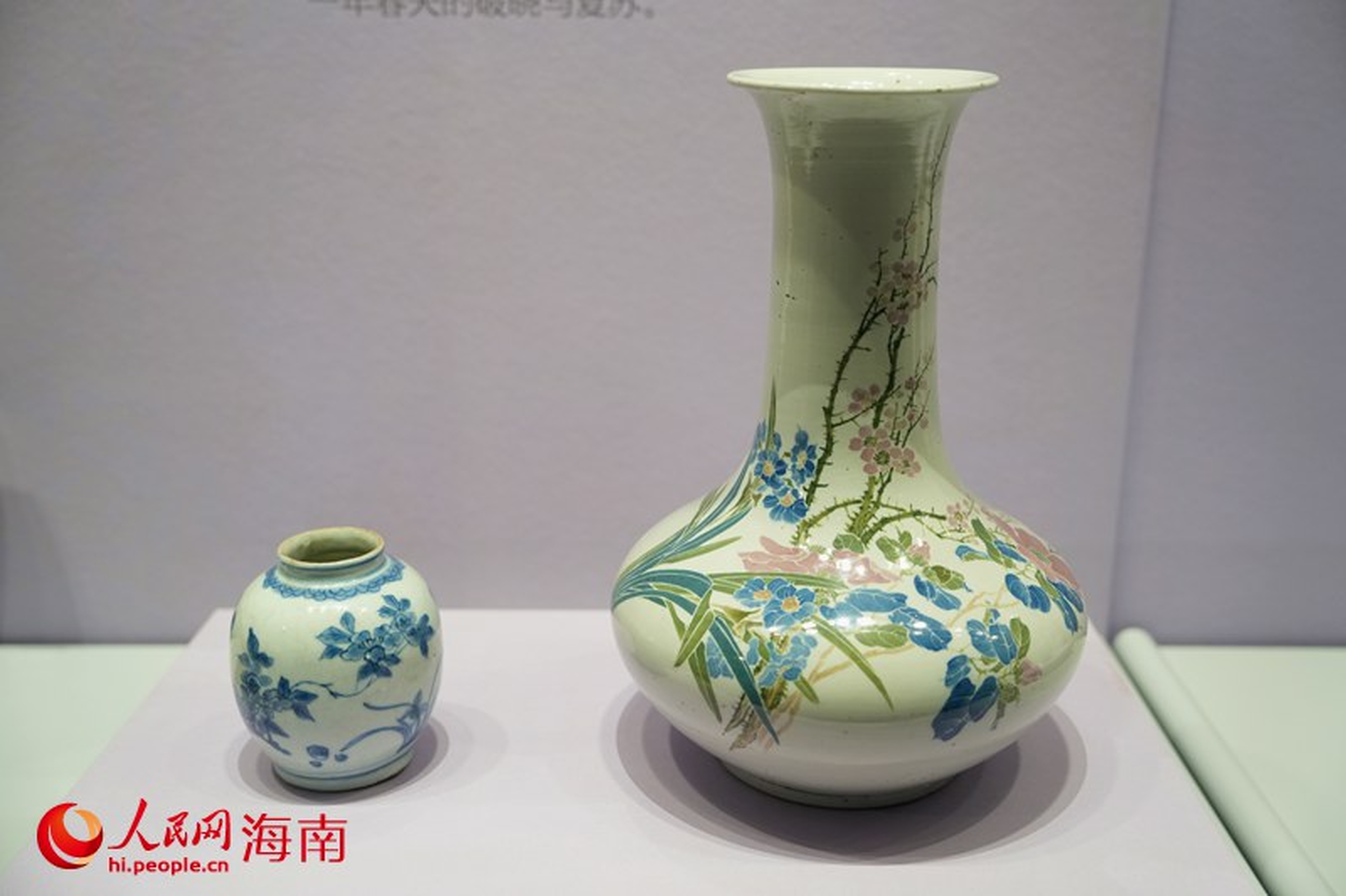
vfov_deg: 34.2
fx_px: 1458
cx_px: 673
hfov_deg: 49.6
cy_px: 448
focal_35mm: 39
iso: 1600
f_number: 2.8
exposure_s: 1/60
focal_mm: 39
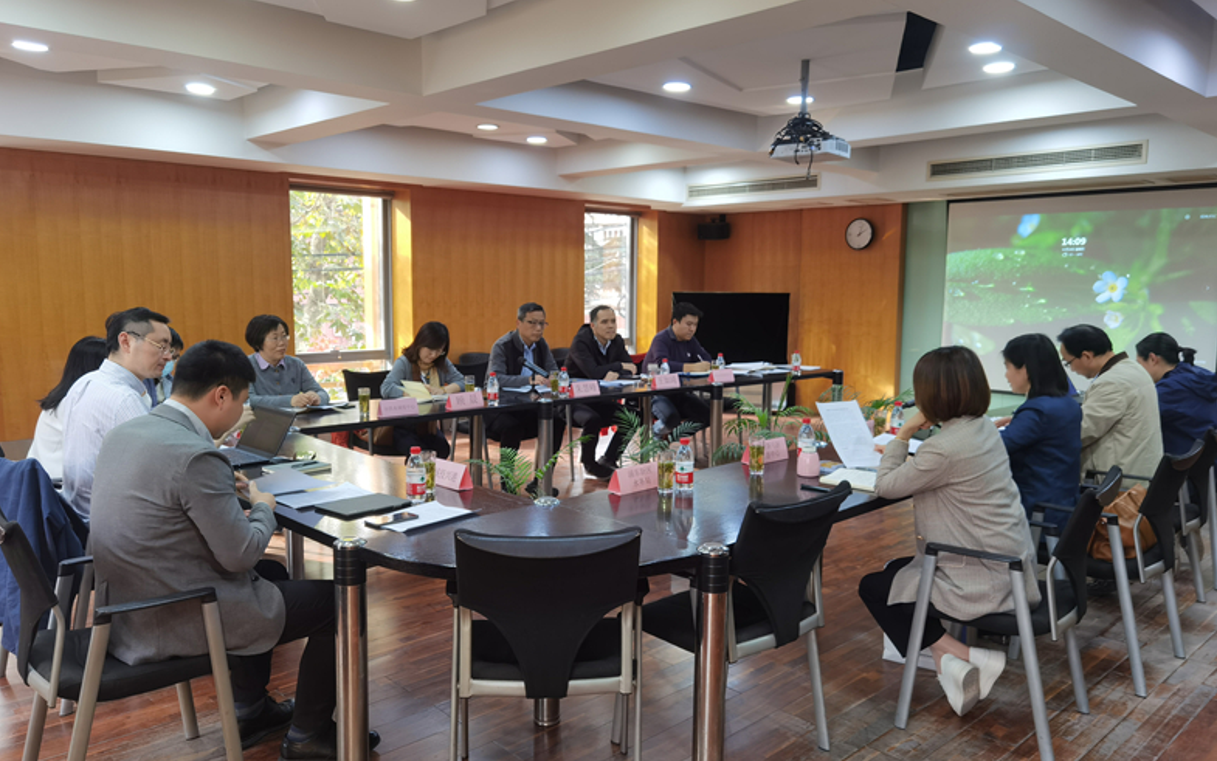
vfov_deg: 46.0
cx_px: 605
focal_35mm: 27
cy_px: 405
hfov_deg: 68.4
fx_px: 896
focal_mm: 6.71
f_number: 1.9
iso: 160
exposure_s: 1/100
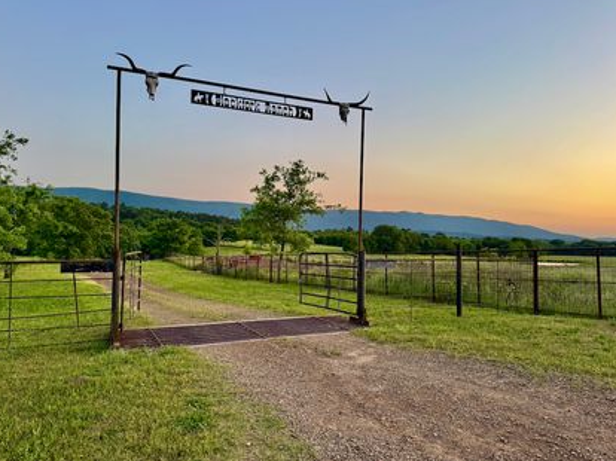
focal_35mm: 25
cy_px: 224
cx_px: 304
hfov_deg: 69.4
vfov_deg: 54.8
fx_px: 445
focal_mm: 6.76
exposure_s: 1/121
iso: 125
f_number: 1.78
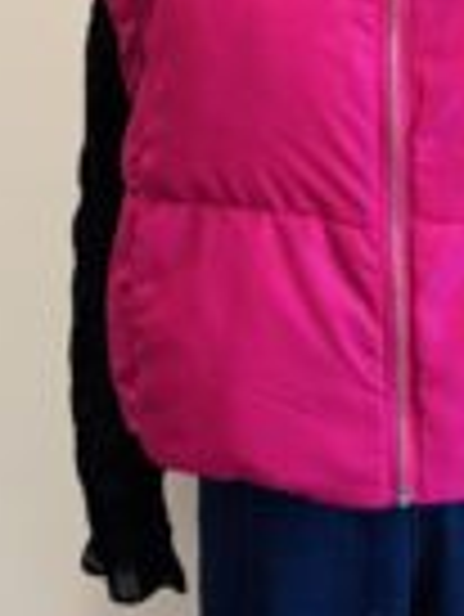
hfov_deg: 19.1
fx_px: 1356
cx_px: 423
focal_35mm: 76
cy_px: -54
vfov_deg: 24.0
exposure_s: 1/60
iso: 100
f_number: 1.6
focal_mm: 5.96
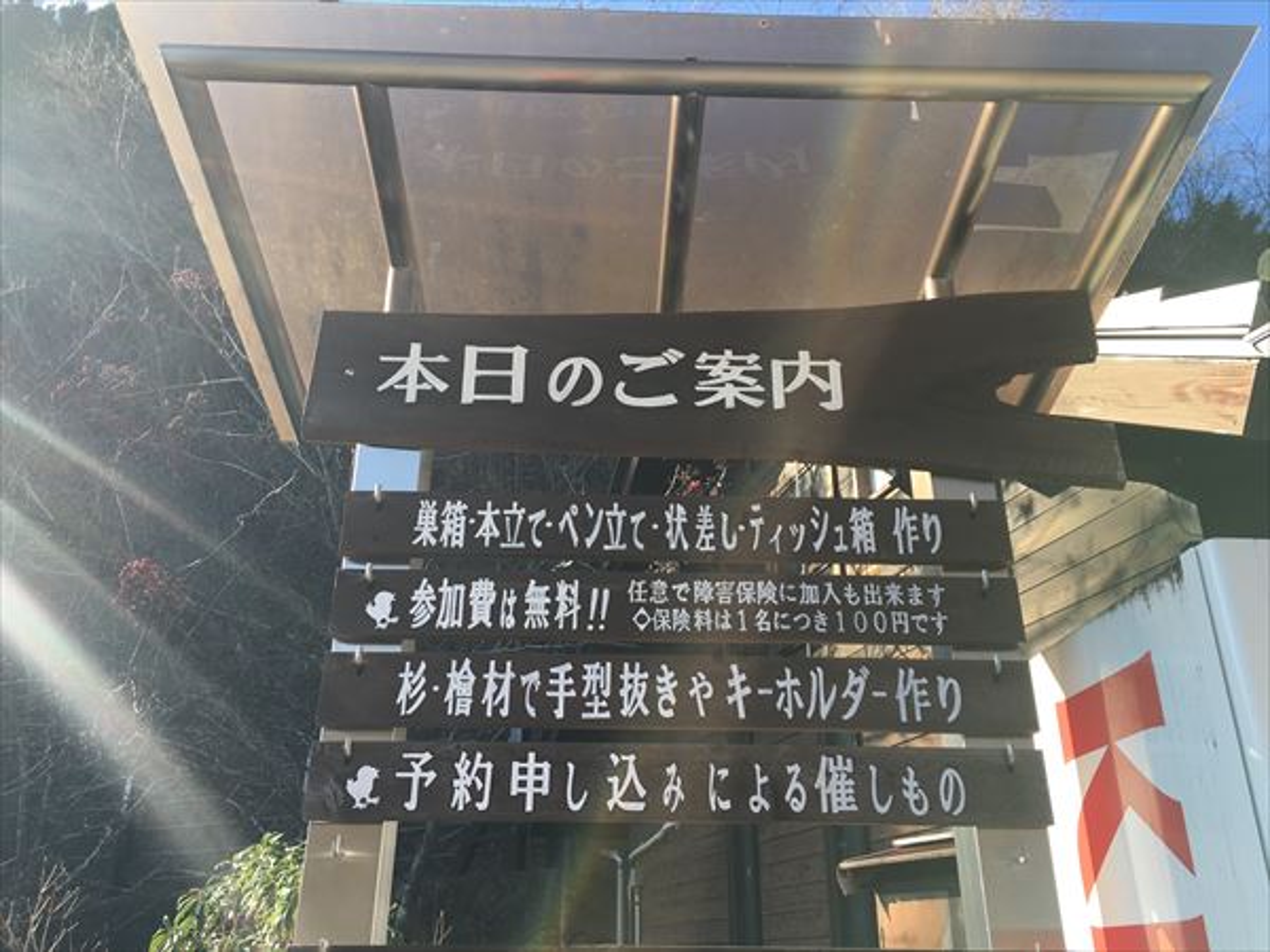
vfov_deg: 48.2
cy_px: 476
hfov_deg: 61.7
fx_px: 1064
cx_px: 635
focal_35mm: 29
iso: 25
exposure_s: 1/452
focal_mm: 4.15
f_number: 2.2
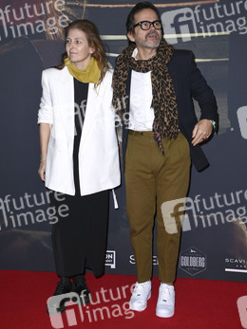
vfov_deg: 31.2
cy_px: 164
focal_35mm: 62
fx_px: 590
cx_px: 124
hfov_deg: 23.6
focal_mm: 56
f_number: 5.6
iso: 500
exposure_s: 1/200
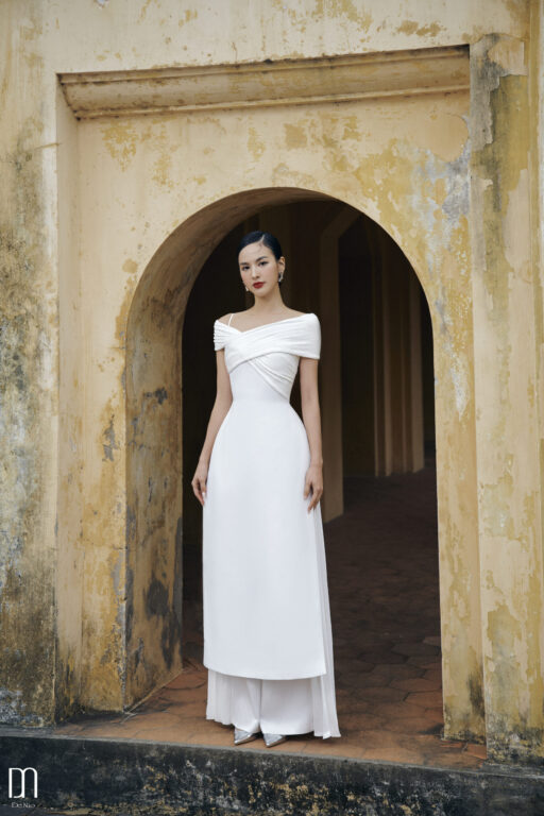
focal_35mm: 59
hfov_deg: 23.0
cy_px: 408
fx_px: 1337
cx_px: 272
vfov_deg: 33.9
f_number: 3.5
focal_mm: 59
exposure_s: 1/800
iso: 1250
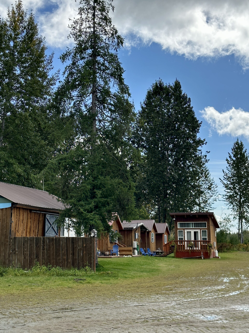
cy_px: 166
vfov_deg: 39.7
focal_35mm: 48
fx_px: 460
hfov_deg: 30.3
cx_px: 124
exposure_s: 1/3731
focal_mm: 6.86
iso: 64
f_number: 1.78
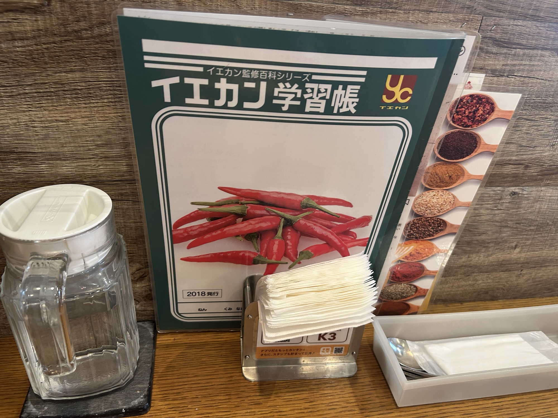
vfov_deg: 53.1
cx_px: 279
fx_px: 419
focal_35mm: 26
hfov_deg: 67.3
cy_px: 209
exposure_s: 1/50
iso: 160
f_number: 1.5
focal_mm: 5.7
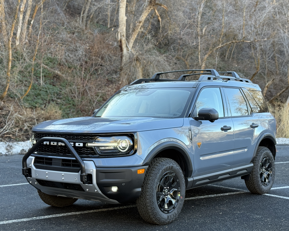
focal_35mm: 55
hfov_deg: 34.2
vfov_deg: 27.6
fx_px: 470
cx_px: 143
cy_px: 122
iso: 100
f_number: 1.78
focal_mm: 6.76
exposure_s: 1/398
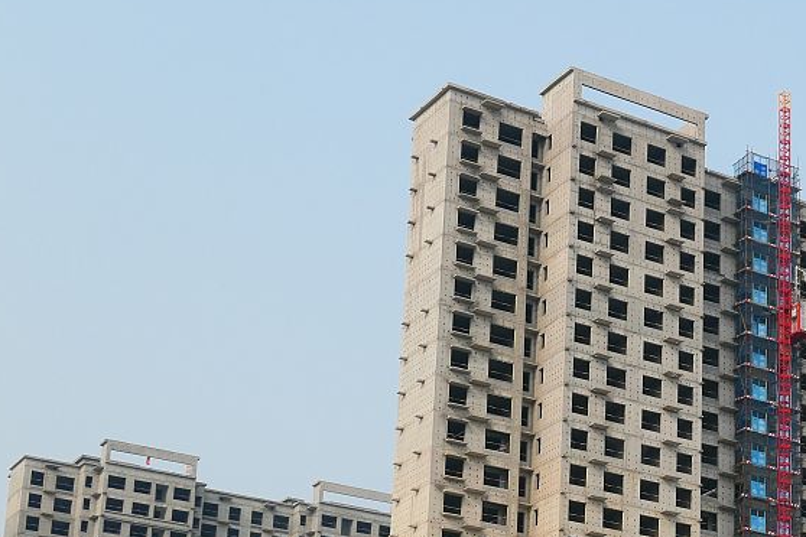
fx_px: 1925
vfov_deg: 15.5
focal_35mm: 86
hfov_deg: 22.6
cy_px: 557
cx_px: 826
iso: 125
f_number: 3.5
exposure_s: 1/1600
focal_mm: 14.4
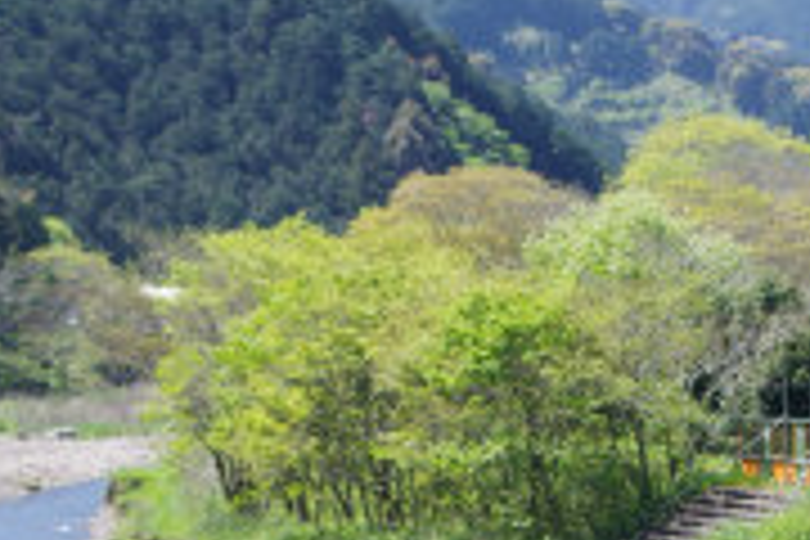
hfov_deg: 12.4
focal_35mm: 163
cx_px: 828
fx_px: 3667
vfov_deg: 8.4
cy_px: 567
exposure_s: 1/250
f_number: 4.5
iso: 100
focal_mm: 32.5
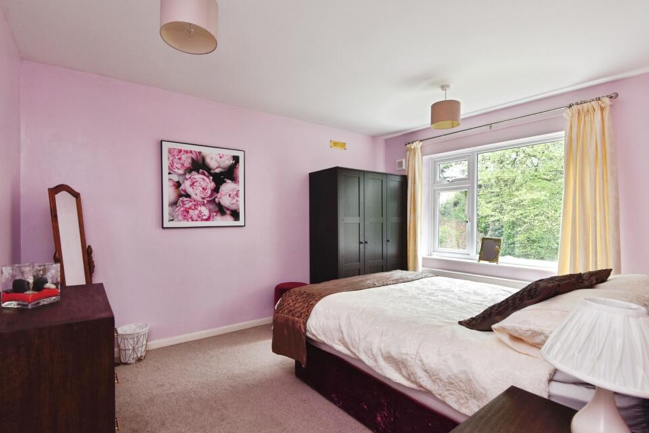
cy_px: 220
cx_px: 324
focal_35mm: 17
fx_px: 306
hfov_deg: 93.3
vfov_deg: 70.5
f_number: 7.1
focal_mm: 16
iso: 400
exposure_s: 1/20
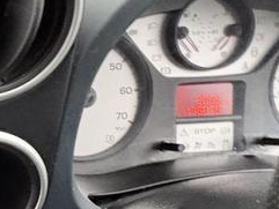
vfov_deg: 27.9
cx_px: -189
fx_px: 419
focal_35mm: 52
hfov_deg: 23.9
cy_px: 136
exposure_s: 1/60
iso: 800
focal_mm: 2.22
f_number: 2.2
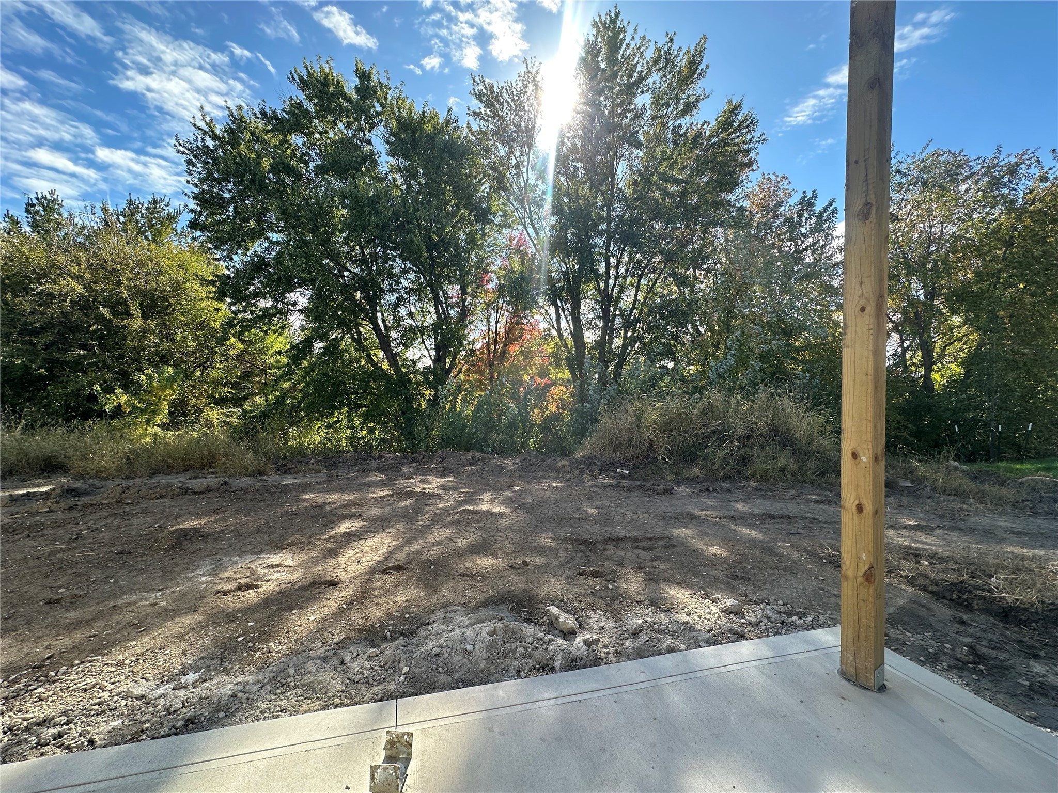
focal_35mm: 14
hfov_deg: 102.1
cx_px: 529
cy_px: 396
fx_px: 428
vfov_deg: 85.7
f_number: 2.2
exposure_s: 1/527
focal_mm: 2.22
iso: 40
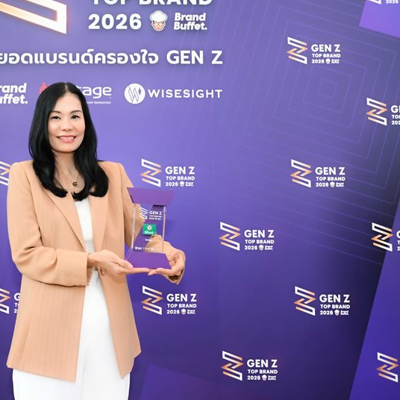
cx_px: 84
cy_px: 152
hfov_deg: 35.7
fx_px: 601
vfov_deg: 36.6
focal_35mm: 46
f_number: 4.5
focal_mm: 29
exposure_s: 1/100
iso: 640
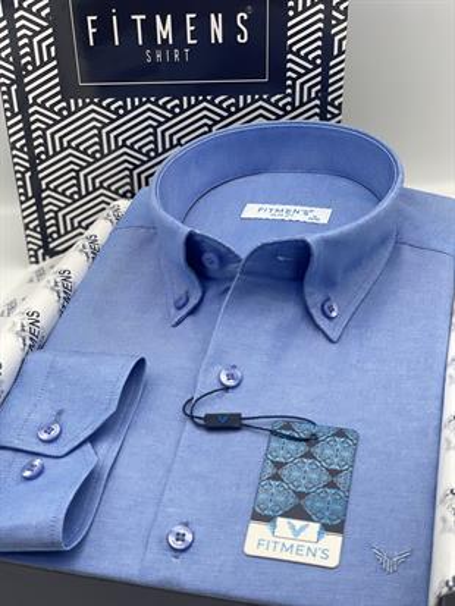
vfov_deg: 36.8
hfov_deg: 28.0
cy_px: 303
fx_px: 911
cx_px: 228
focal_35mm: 52
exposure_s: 1/122
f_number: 2
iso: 40
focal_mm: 6
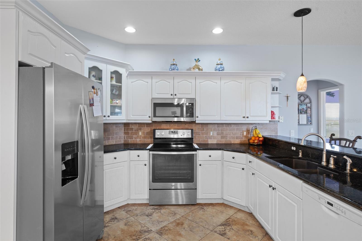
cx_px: 181
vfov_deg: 67.4
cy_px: 120
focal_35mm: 18
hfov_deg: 90.0
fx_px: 181
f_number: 8
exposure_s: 2
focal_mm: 18
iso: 320
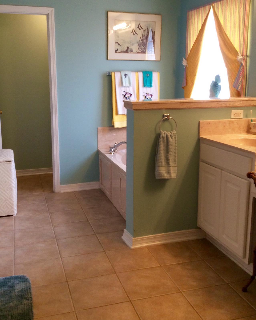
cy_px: 148
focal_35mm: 39
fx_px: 369
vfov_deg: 46.8
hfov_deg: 38.2
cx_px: 127
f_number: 2.4
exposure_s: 1/24
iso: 64
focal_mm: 3.3
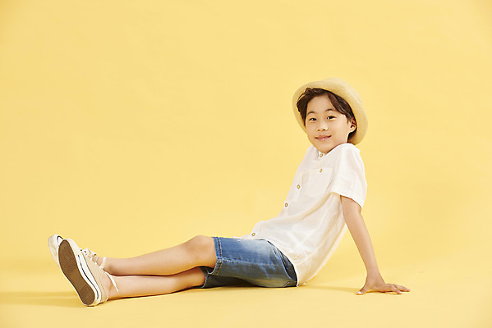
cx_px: 246
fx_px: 1641
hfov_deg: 17.1
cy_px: 164
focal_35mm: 120
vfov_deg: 11.4
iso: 125
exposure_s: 1/125
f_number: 8
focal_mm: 120
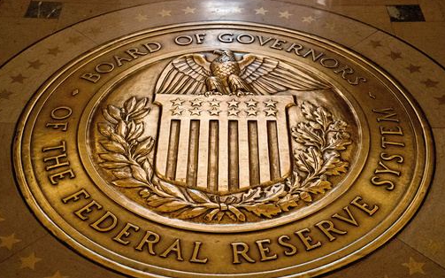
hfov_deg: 36.3
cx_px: 220
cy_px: 145
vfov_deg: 23.1
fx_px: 679
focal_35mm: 56
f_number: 6.3
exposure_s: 1/250
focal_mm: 54
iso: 12800
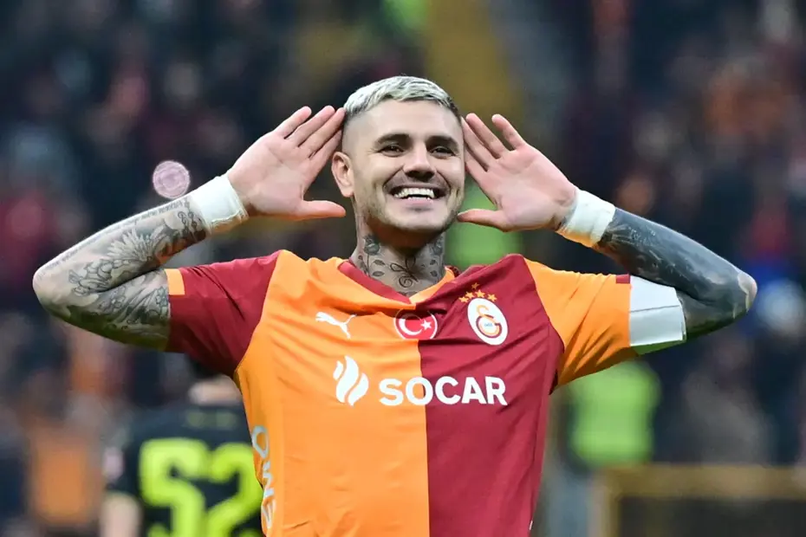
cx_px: 403
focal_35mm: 300
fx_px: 6716
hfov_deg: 6.9
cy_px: 268
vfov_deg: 4.6
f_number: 2.8
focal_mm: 200
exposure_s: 1/2500
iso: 3200
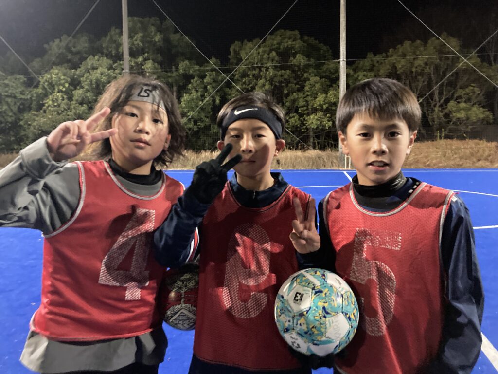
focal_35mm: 28
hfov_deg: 63.4
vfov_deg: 49.7
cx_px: 249
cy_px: 187
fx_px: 403
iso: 640
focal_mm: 3.99
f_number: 1.8
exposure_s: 1/24
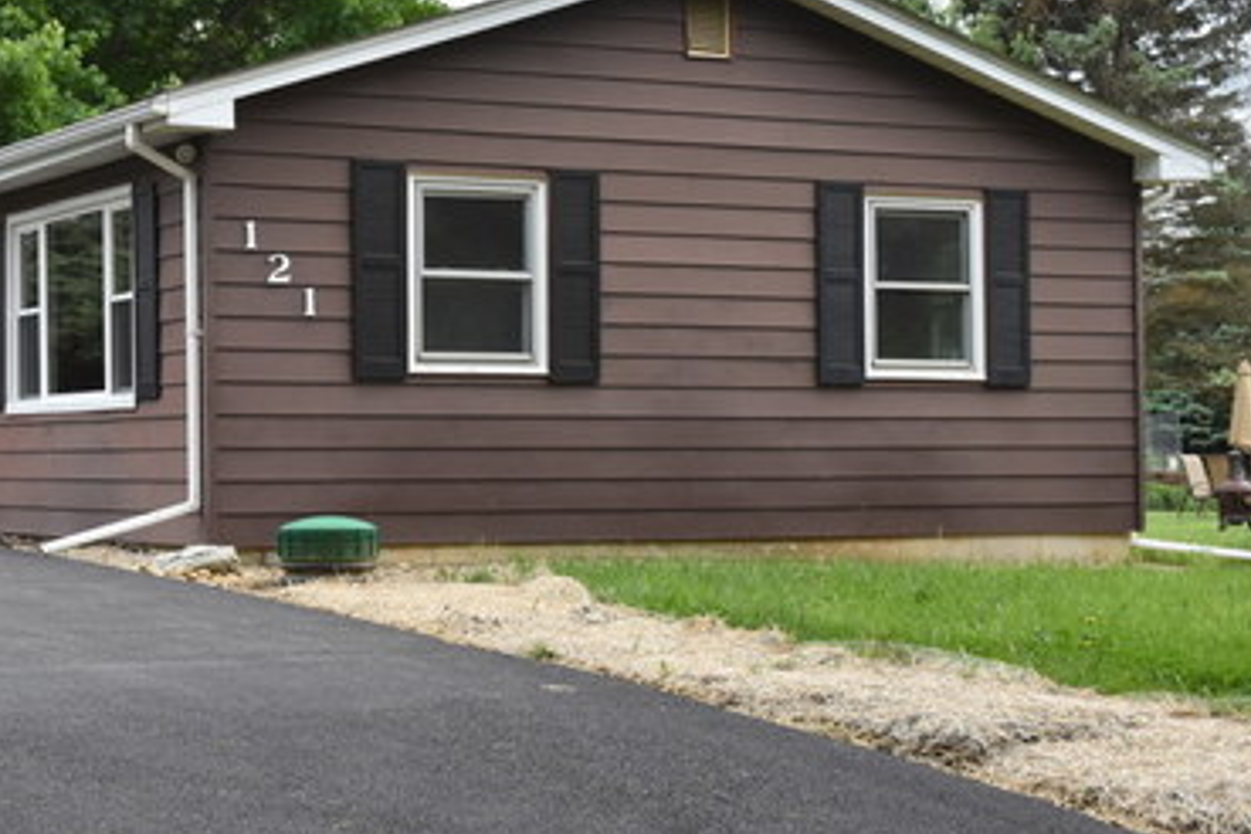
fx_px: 2710
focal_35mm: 78
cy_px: 378
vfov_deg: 17.5
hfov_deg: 25.6
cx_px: 264
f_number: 8
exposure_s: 1/400
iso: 800
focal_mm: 30
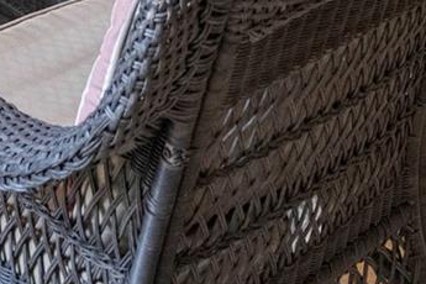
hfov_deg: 24.4
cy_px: -344
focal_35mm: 83
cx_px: 170
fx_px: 982
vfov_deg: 13.3
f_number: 4
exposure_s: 1/160
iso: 2000
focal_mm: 14
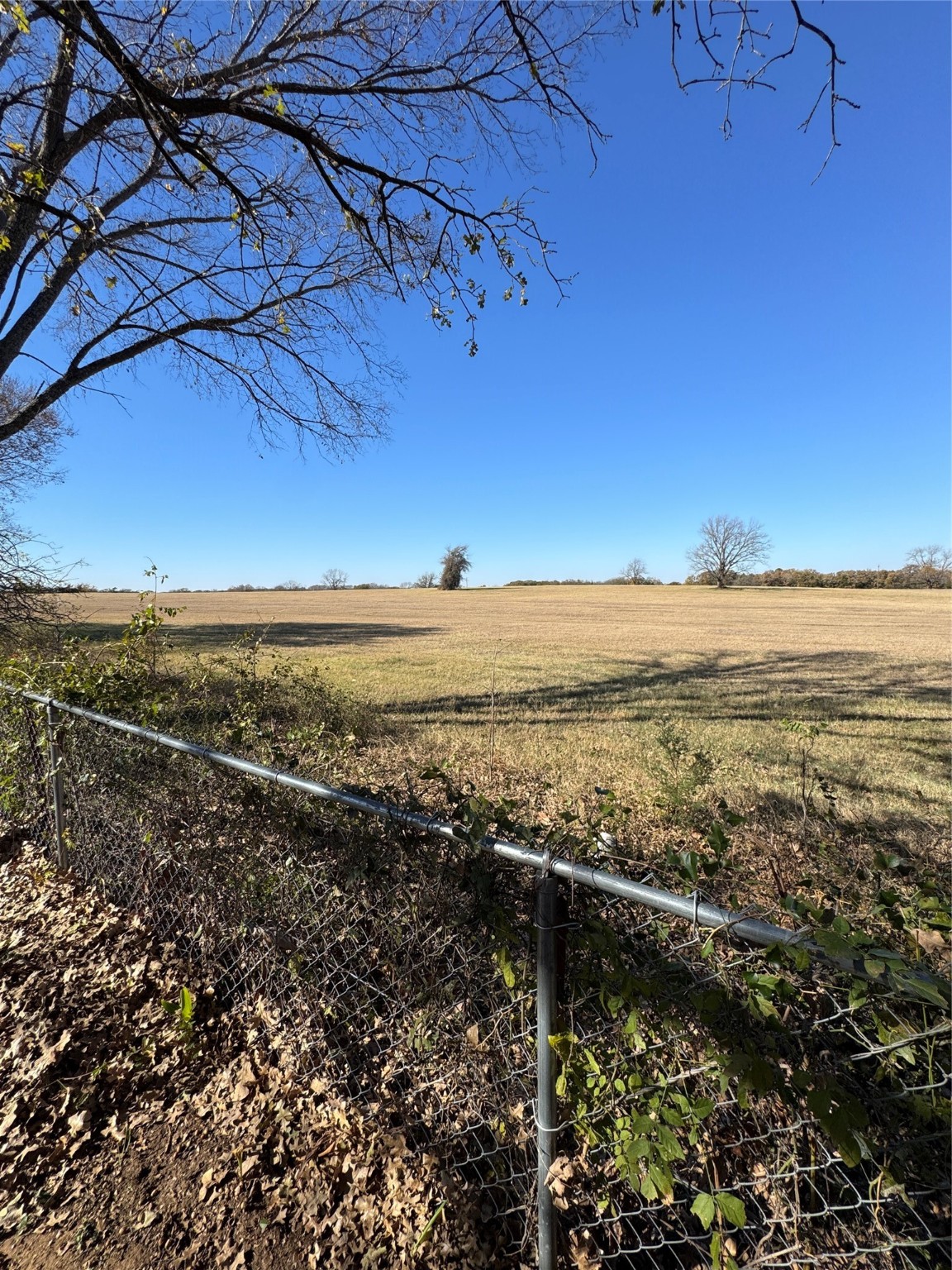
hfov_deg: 85.7
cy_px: 635
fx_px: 513
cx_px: 476
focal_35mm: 14
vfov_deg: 102.1
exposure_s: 1/1672
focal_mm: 2.22
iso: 50
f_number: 2.2
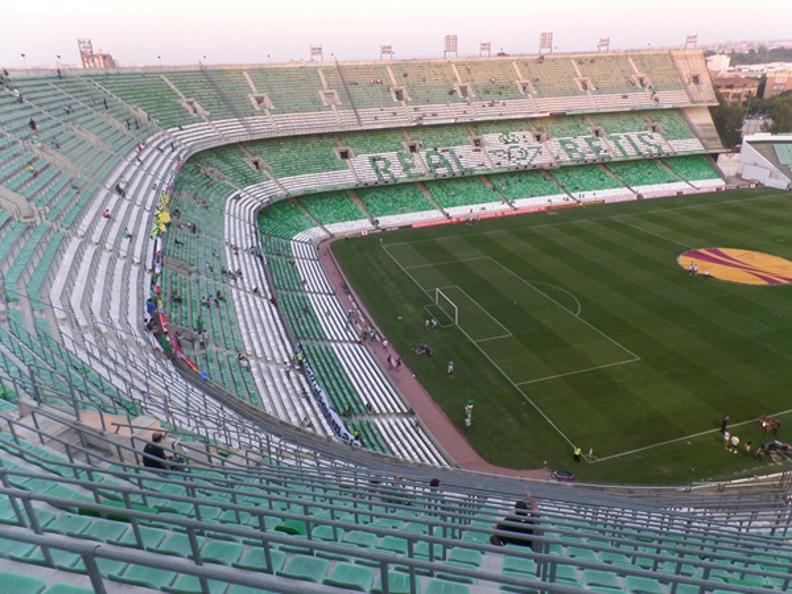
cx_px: 396
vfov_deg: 58.9
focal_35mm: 23
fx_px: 526
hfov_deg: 73.9
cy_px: 297
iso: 100
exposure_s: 1/45
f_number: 3.5
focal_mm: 4.1
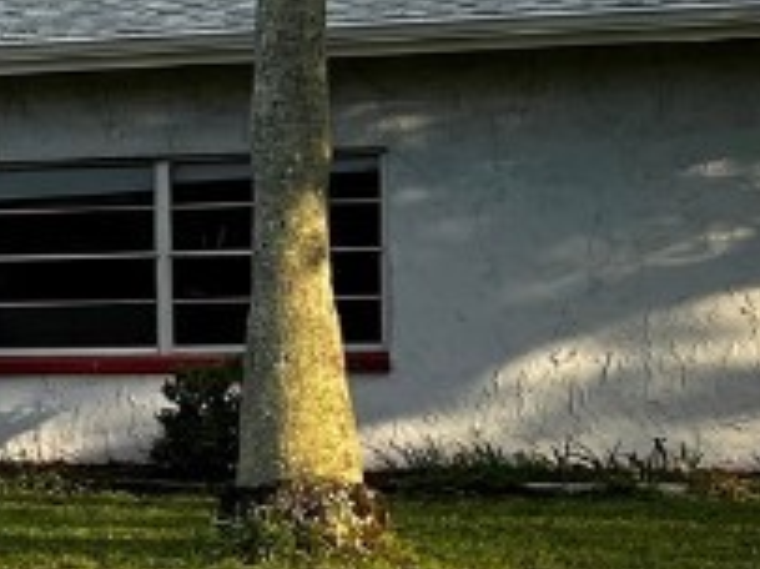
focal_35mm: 131
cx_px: -648
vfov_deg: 11.3
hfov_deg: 13.4
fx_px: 2874
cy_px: 352
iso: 50
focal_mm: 5.7
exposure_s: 1/1575
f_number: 1.5
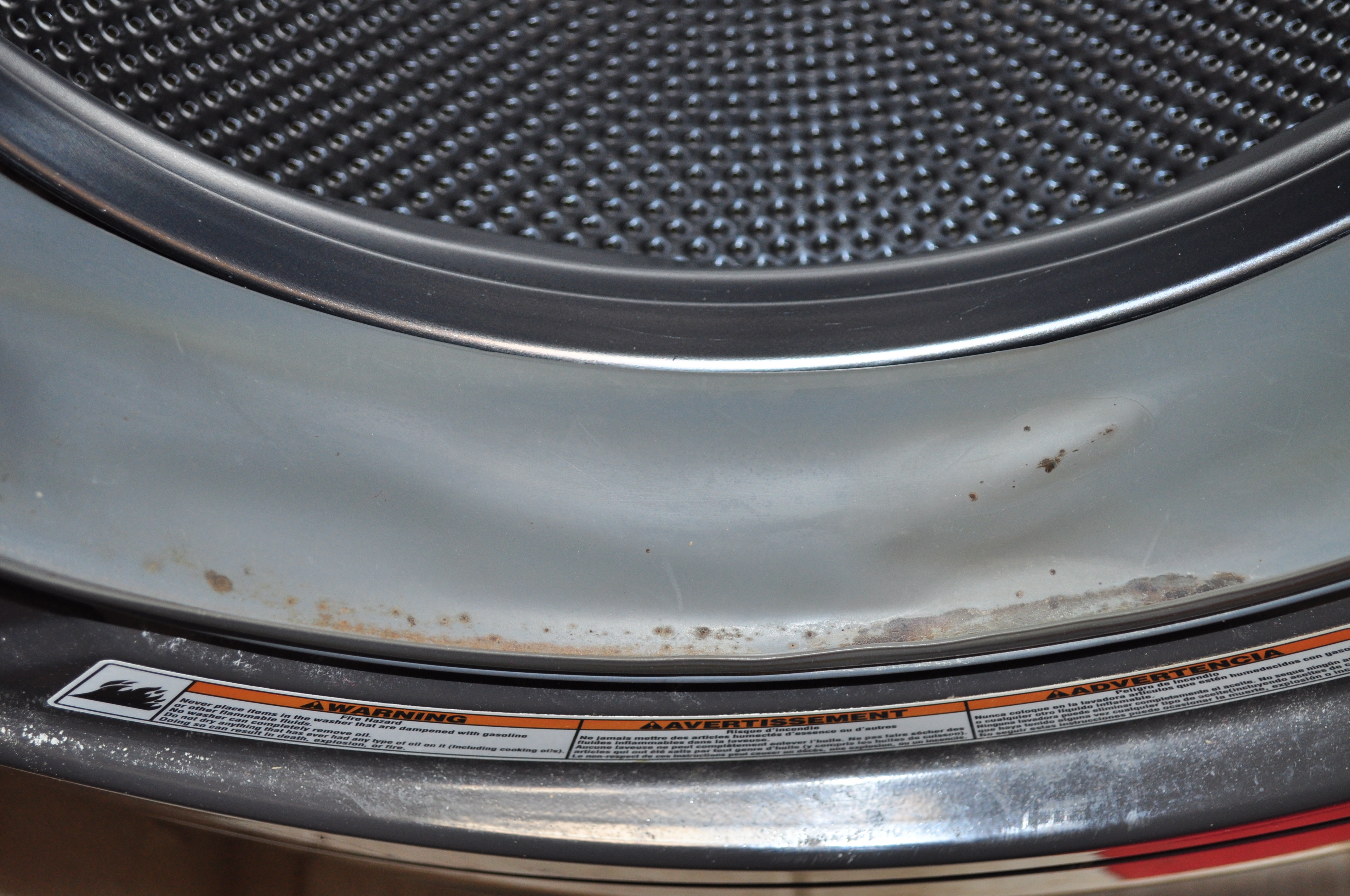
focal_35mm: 54
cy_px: 448
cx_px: 675
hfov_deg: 36.9
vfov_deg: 25.0
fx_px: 2023
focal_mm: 36
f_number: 5
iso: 500
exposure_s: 1/50
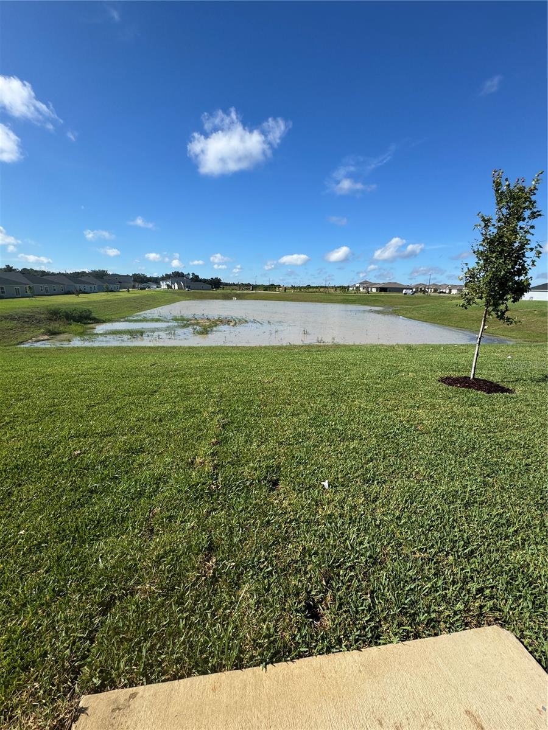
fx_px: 296
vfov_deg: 102.1
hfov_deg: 85.7
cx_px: 274
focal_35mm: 14
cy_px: 365
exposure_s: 1/1927
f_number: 2.2
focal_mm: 2.22
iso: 50
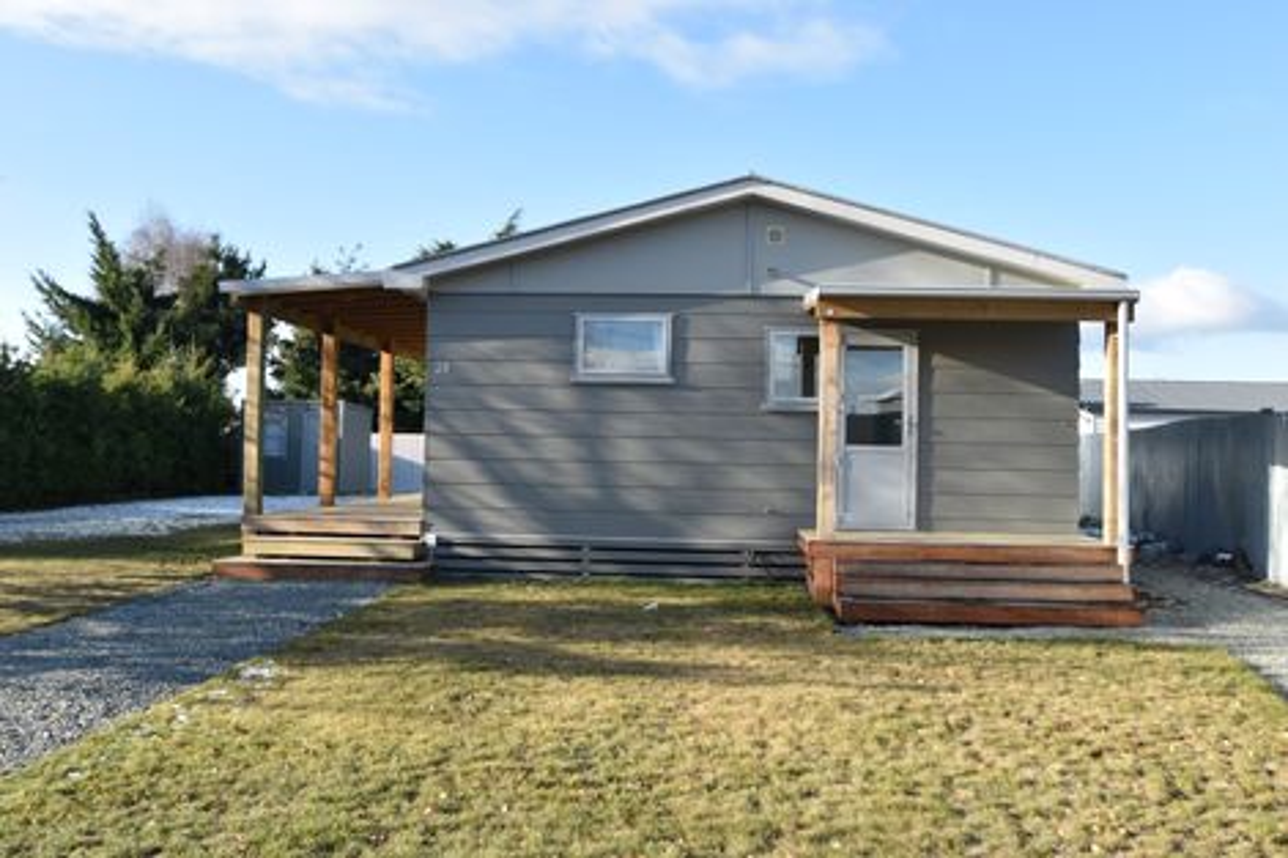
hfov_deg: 61.9
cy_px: 429
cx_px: 644
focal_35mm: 30
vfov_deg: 43.6
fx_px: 1073
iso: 200
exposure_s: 1/250
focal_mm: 20
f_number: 8
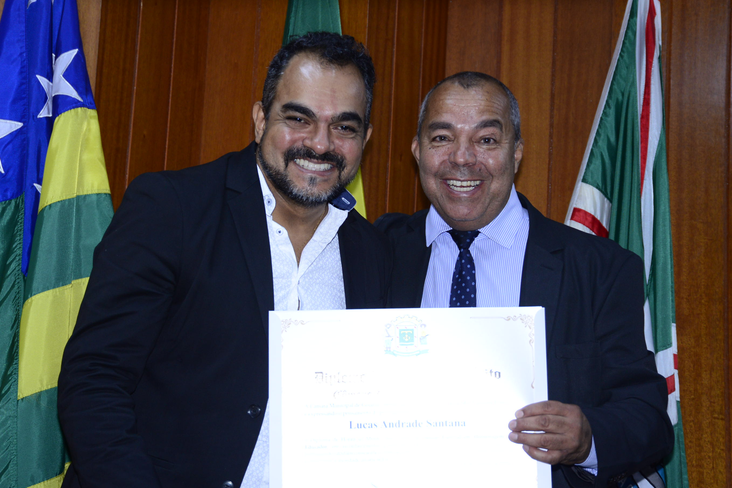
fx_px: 1688
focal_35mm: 83
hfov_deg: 24.5
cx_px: 362
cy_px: 251
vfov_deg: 16.5
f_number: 5.3
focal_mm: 75
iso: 1600
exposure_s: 1/80
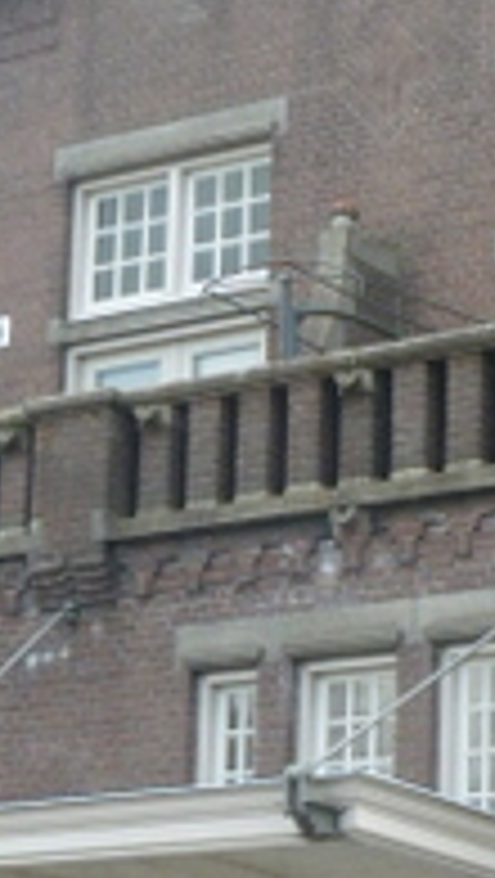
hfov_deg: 8.0
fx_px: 3516
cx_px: 346
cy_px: 531
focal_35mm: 151
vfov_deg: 14.2
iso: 100
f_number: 3.9
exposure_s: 1/125
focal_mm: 8
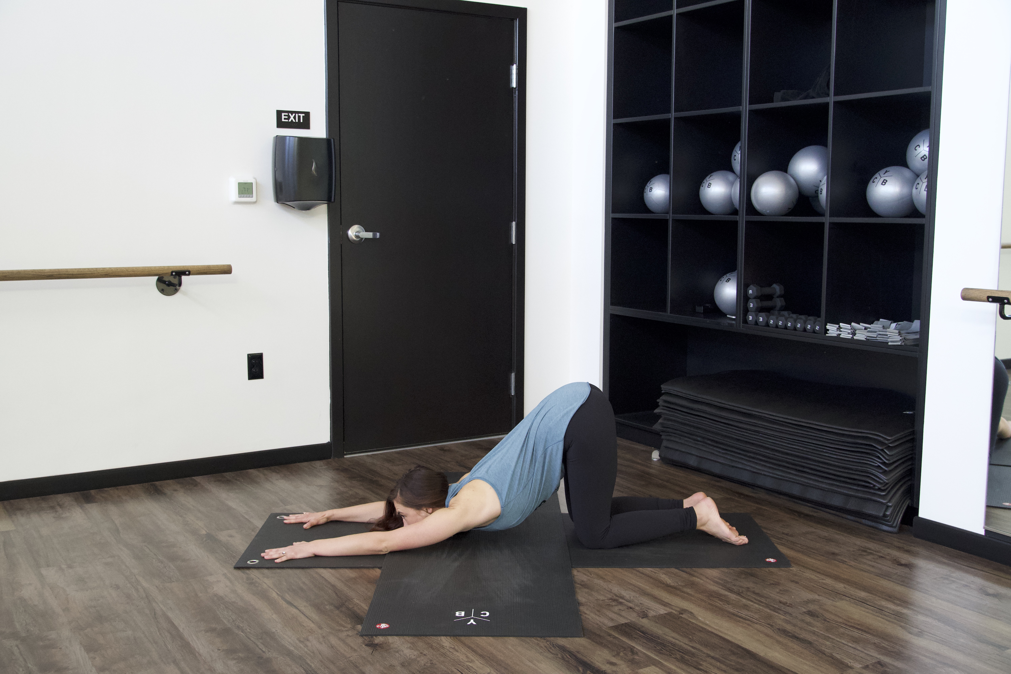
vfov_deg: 34.2
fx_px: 1095
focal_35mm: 39
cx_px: 506
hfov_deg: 49.6
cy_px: 337
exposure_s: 1/160
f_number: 4
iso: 2500
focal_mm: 26
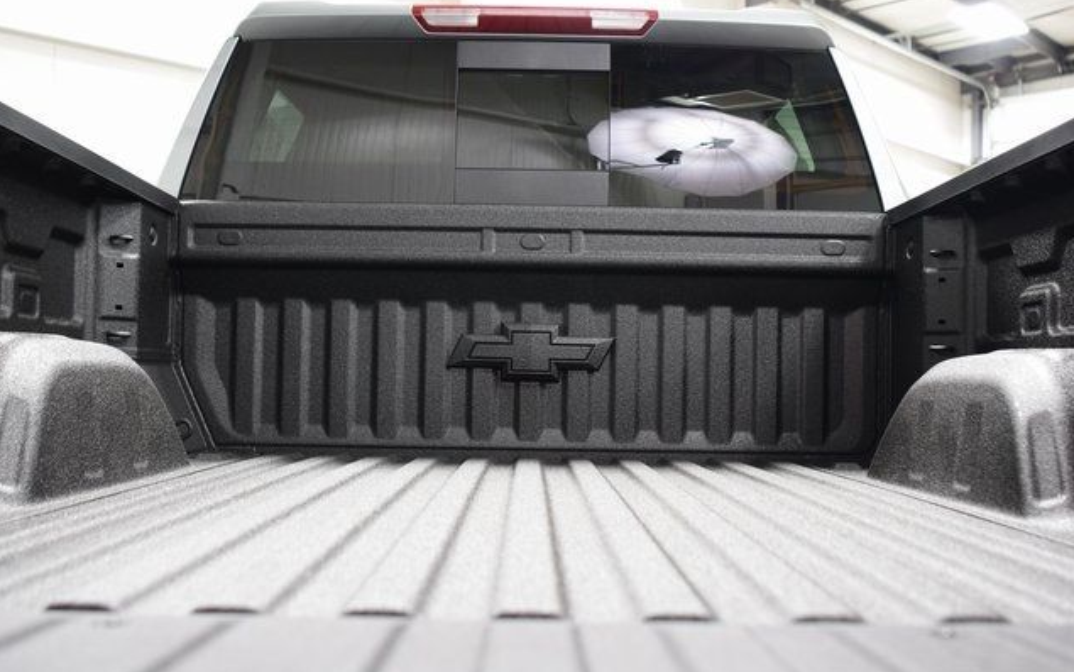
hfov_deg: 52.7
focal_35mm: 37
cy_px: 351
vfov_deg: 34.4
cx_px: 536
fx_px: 1083
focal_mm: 24
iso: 1600
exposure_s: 1/50
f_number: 2.8
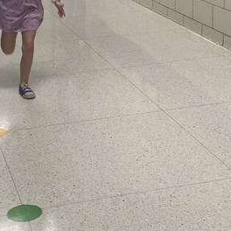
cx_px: 94
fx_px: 672
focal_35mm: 89
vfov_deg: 19.3
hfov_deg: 19.5
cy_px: 41
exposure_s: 1/119
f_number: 1.6
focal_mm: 4.2
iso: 100
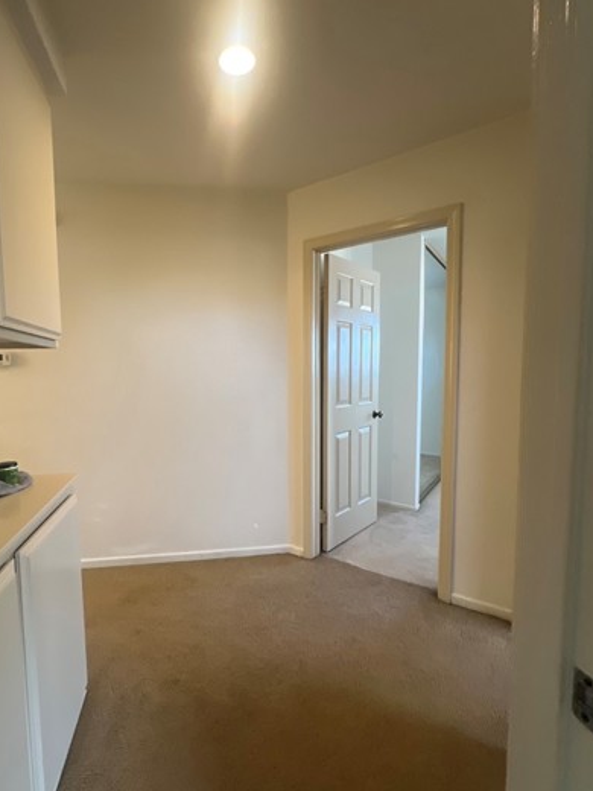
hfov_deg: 77.2
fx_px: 365
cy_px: 402
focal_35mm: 16
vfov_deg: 94.5
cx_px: 237
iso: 250
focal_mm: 1.57
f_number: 1.8
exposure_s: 1/120
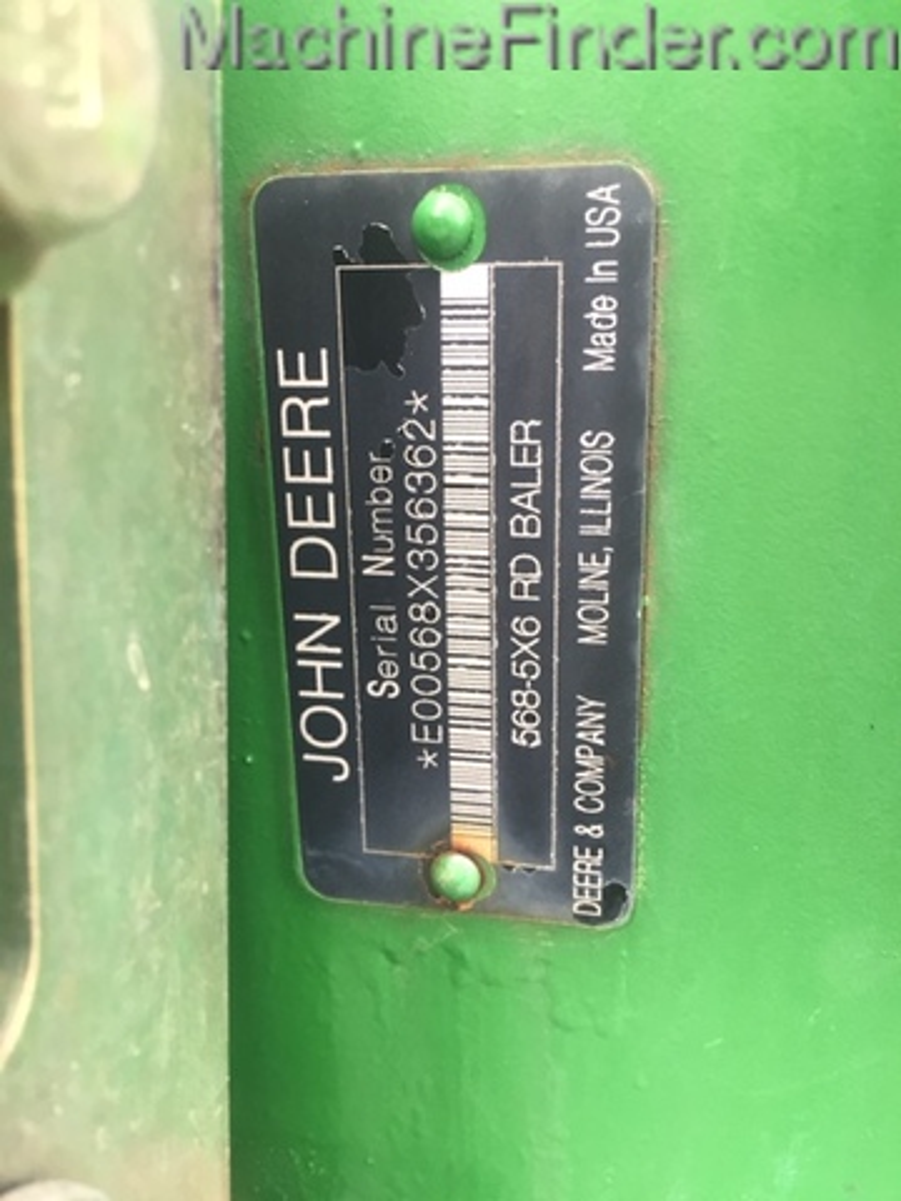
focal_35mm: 29
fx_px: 1006
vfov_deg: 61.7
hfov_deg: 48.2
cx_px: 450
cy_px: 600
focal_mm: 4.15
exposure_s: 1/30
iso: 32
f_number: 2.2
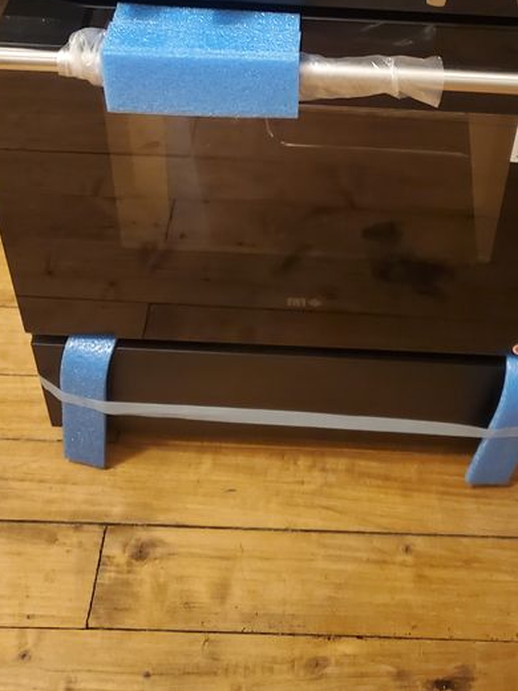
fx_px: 998
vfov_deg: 35.6
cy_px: 53
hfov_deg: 28.9
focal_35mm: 50
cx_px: 357
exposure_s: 1/10
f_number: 1.5
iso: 640
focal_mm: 4.3
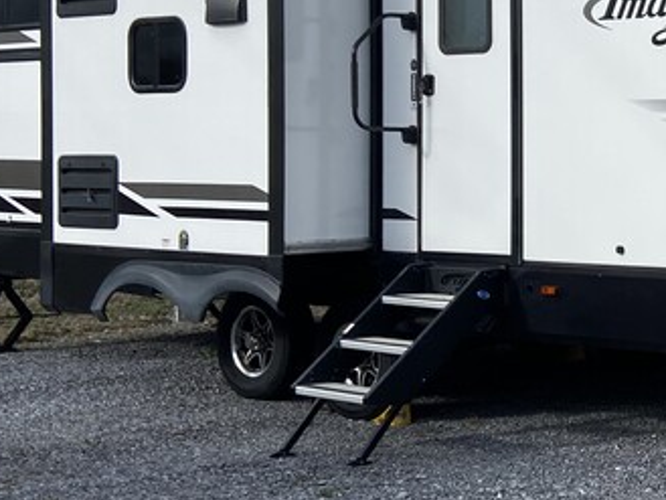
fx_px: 1520
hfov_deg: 22.3
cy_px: 202
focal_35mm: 79
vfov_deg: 18.7
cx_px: 852
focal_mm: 4.25
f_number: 1.8
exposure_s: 1/3401
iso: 32
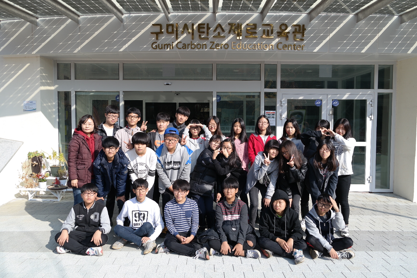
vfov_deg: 43.6
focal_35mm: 30
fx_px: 347
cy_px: 139
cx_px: 208
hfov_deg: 61.9
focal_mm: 20
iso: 100
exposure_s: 1/250
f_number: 5.6
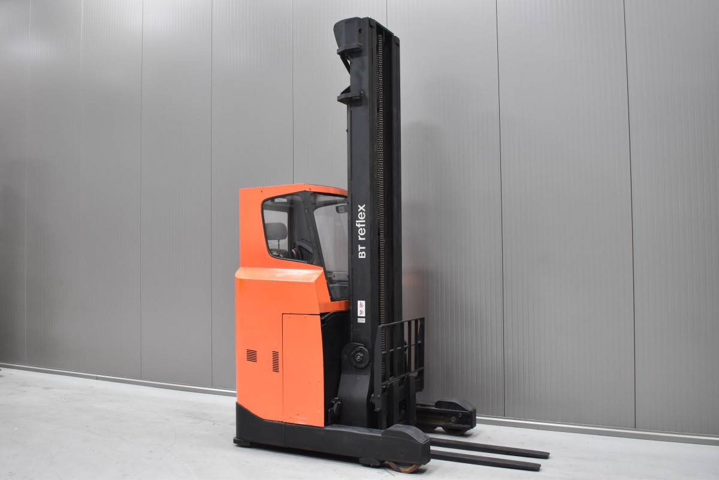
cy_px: 240
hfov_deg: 57.2
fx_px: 659
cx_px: 360
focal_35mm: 33
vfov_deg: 40.0
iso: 1250
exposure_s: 1/40
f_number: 5
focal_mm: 22
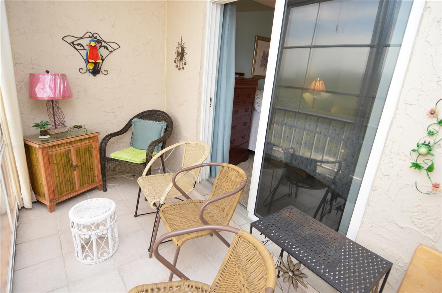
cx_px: 221
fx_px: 221
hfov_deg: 90.1
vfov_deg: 67.3
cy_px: 146
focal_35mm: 18
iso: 450
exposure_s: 1/60
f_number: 4
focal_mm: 12
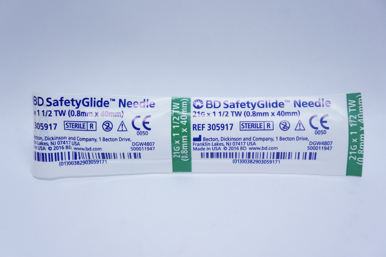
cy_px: 128
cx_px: 193
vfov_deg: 23.1
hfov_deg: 34.2
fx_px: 627
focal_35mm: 58
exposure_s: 1/160
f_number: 4.5
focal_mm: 39
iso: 800
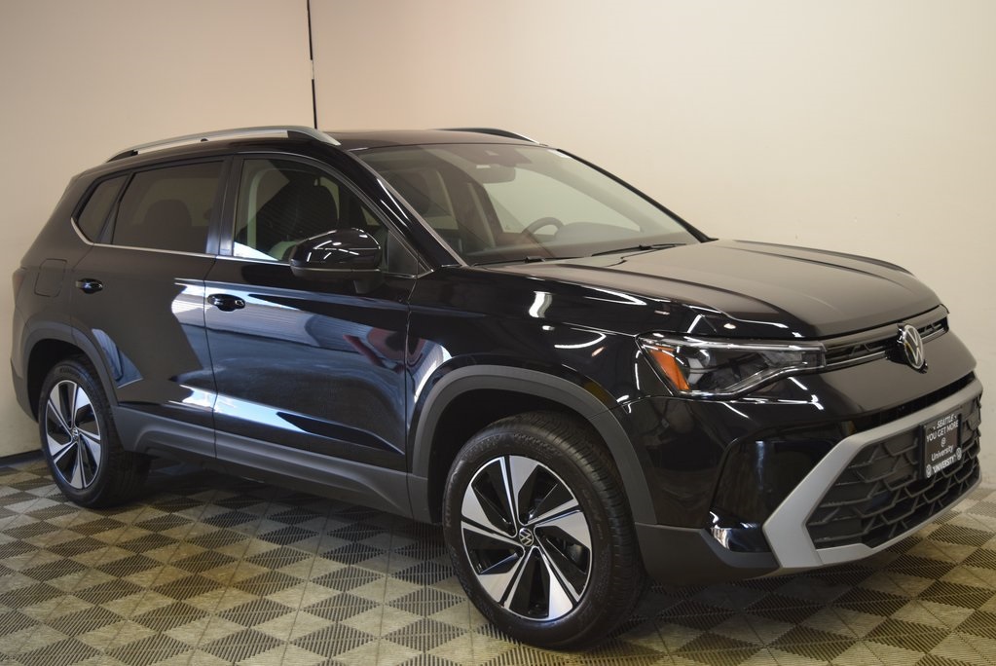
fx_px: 1163
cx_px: 498
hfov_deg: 46.4
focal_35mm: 42
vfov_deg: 32.0
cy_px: 333
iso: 720
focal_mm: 28
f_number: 4.2
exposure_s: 1/60
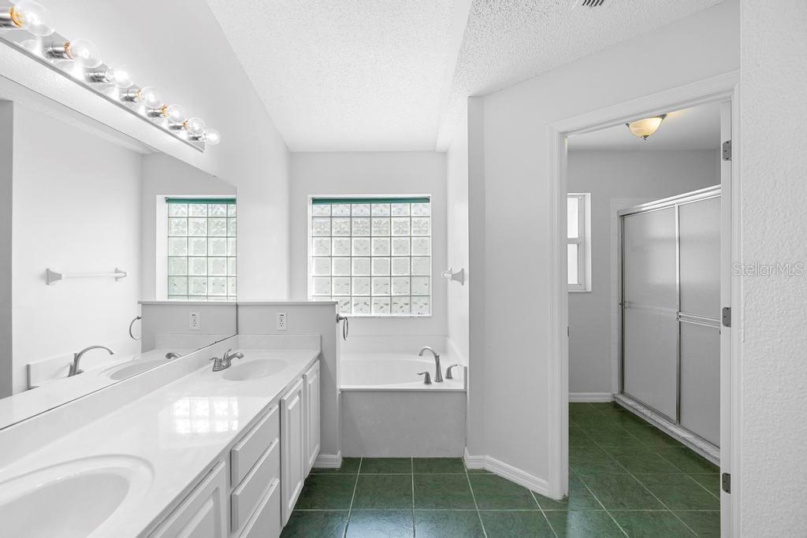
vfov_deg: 73.8
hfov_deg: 96.7
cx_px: 404
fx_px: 359
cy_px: 269
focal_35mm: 16
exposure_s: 1/80
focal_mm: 16
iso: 800
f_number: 8
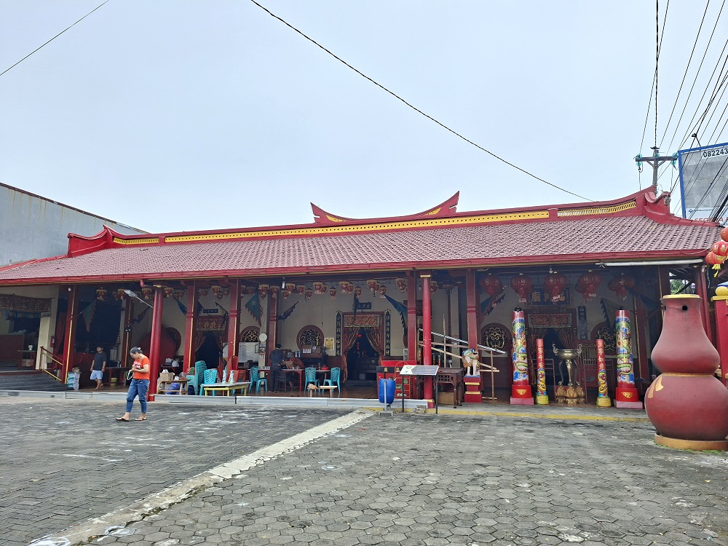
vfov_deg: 58.9
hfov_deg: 73.9
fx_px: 484
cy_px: 273
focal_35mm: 23
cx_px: 364
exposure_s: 1/1054
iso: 50
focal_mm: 5.54
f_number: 1.8
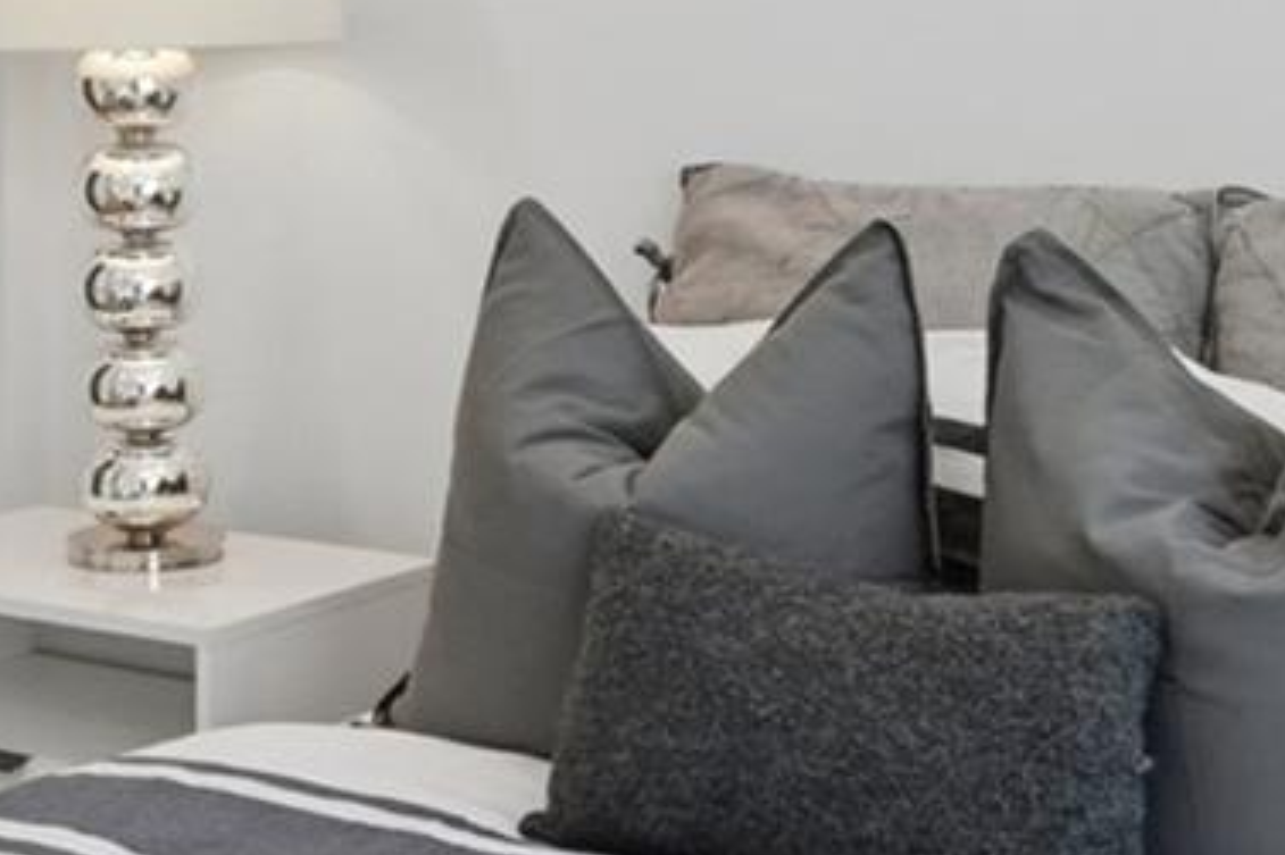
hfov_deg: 26.4
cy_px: -5
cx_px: 368
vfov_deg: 17.5
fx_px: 2711
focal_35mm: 76
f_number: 16
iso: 640
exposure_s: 1/125
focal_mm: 14
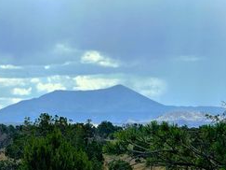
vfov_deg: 6.0
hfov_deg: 8.0
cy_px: 142
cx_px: -4
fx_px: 1612
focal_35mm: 247
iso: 50
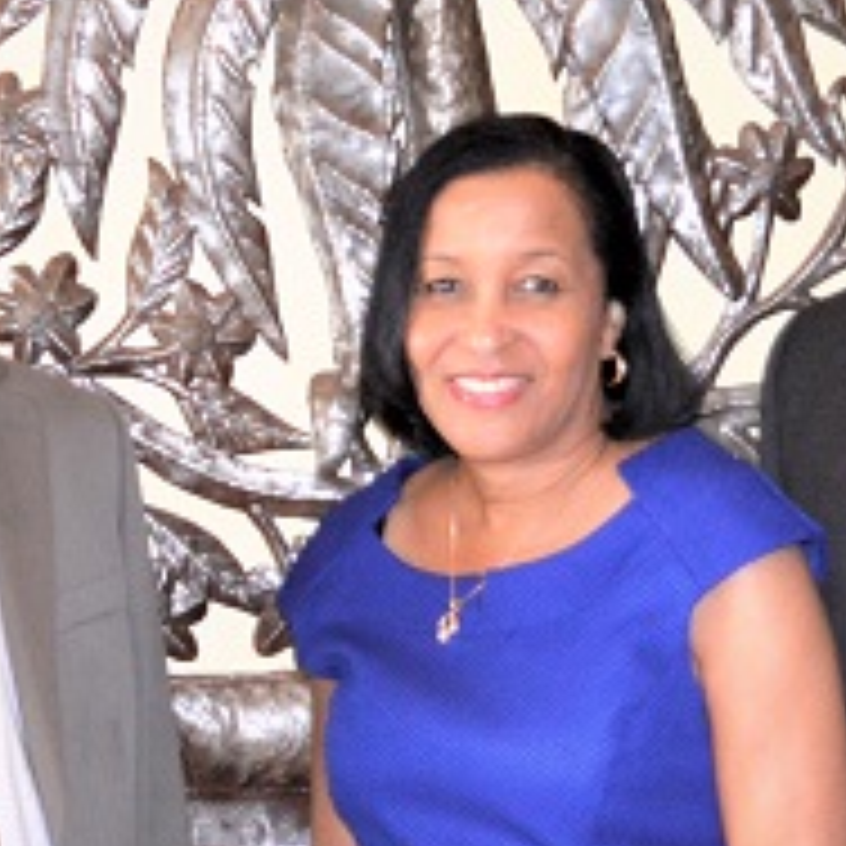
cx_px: 333
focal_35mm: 159
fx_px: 4405
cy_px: 306
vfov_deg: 11.0
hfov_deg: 11.0
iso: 900
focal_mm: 23
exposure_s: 1/60
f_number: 3.8
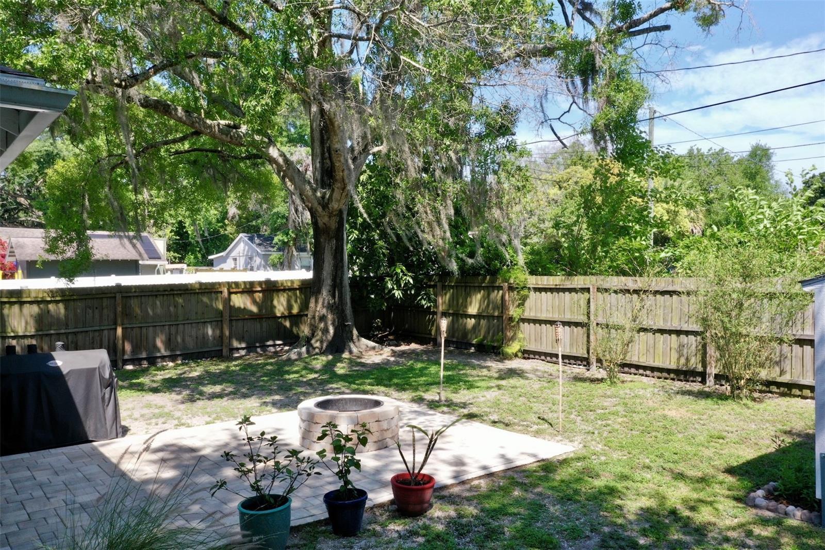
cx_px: 412
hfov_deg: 65.5
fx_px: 641
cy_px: 275
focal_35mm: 28
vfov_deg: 46.4
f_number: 11
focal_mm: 10.26
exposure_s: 1/50
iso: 100
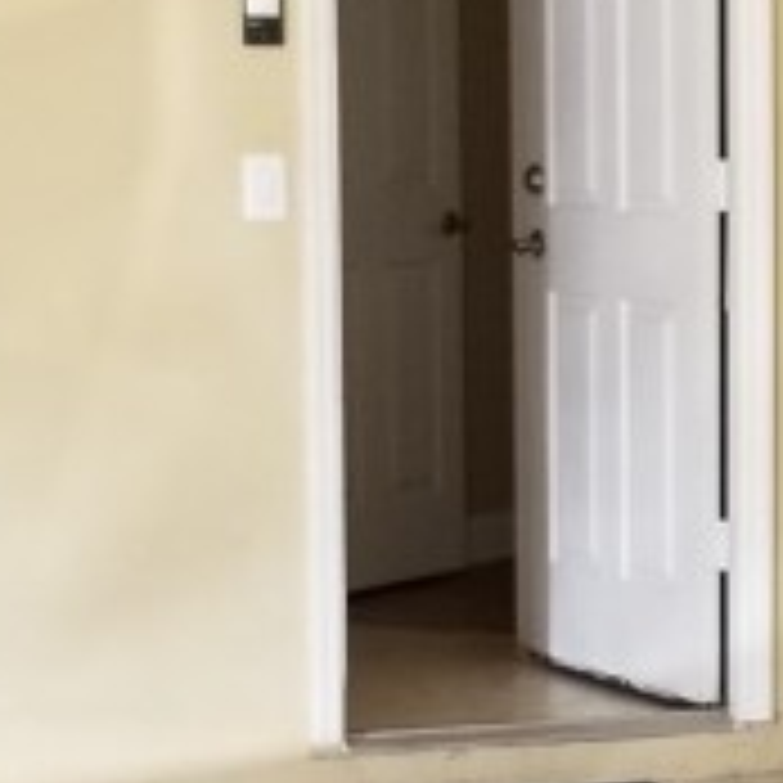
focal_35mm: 135
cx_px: 945
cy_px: 472
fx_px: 3455
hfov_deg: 12.6
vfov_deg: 12.9
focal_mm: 4.3
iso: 50
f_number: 1.7
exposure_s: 1/146
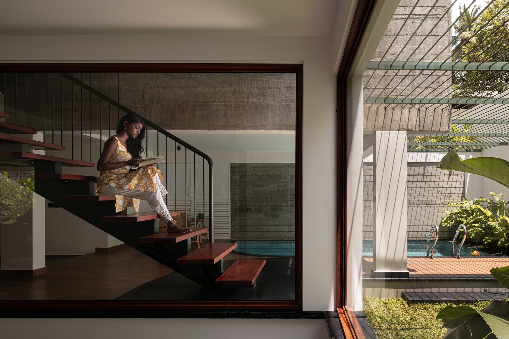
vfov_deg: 51.1
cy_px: 192
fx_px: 353
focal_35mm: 25
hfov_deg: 70.8
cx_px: 303
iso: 125
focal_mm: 20
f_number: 7.1
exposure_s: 1/40
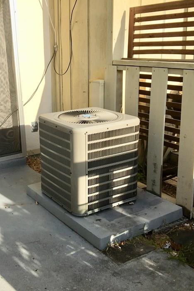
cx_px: 53
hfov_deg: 30.1
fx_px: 356
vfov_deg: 44.5
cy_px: 135
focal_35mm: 44
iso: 25
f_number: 2.2
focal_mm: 4.15
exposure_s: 1/1538
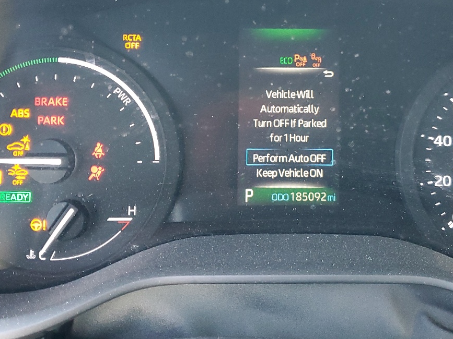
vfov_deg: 29.9
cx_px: 288
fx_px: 628
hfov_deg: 39.4
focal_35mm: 48
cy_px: 101
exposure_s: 1/60.2
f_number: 1.5
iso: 228
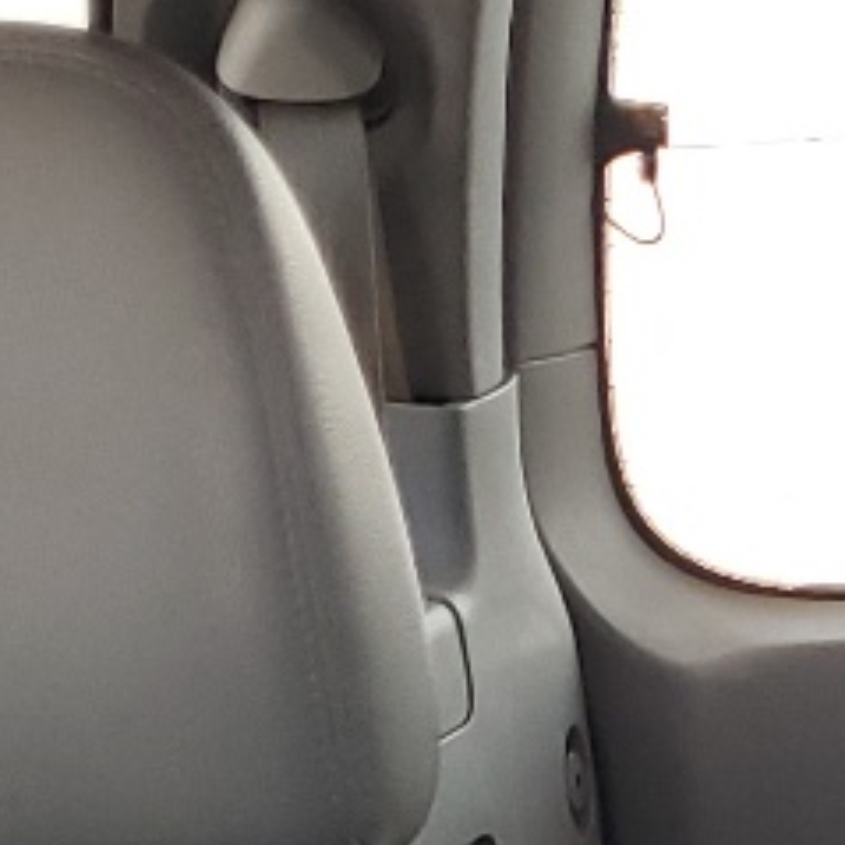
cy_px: 1534
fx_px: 4253
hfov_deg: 10.7
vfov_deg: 10.6
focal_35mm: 154
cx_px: 1439
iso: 63
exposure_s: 1/60.2
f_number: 1.5
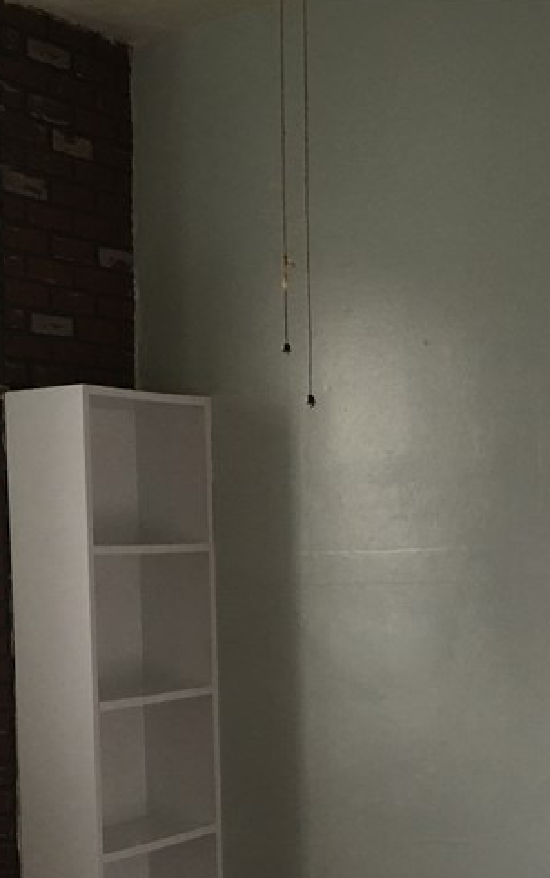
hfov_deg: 19.9
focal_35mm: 65
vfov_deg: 30.8
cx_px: 151
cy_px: 688
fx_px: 1557
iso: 100
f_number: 2.2
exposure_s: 1/30
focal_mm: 4.15
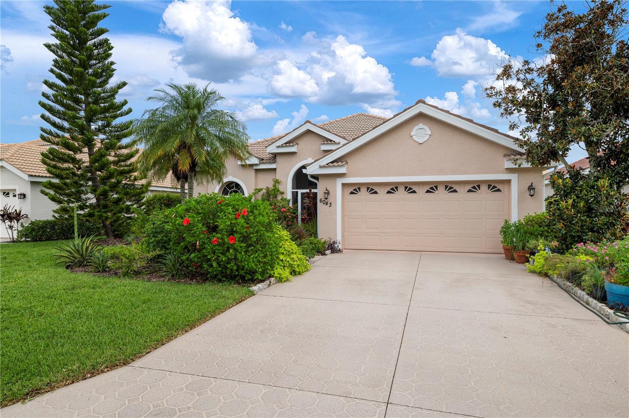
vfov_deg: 57.1
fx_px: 384
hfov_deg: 78.6
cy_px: 209
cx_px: 314
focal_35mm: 22
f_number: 9
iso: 160
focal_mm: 22
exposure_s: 1/400
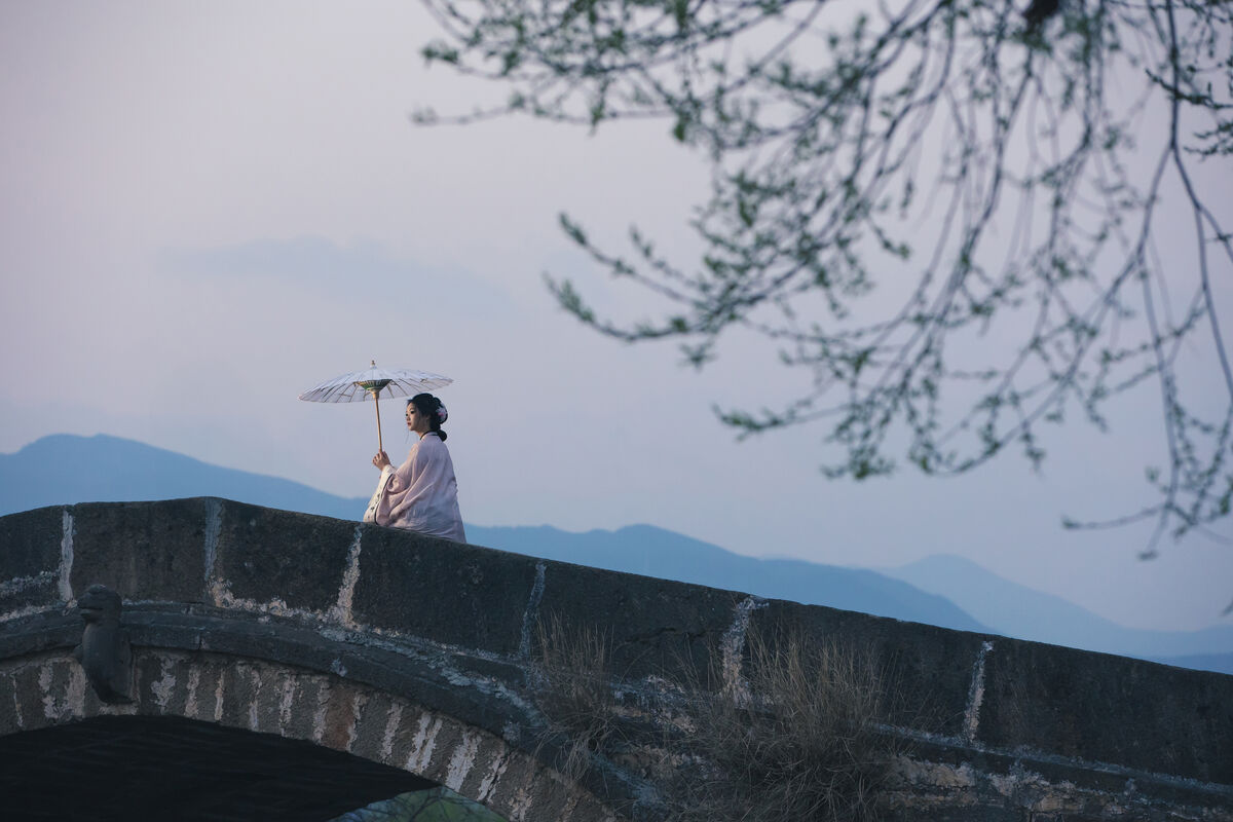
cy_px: 411
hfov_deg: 14.4
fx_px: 4863
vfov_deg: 9.7
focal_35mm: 142
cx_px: 616
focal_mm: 142
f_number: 5
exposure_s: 1/200
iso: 2500
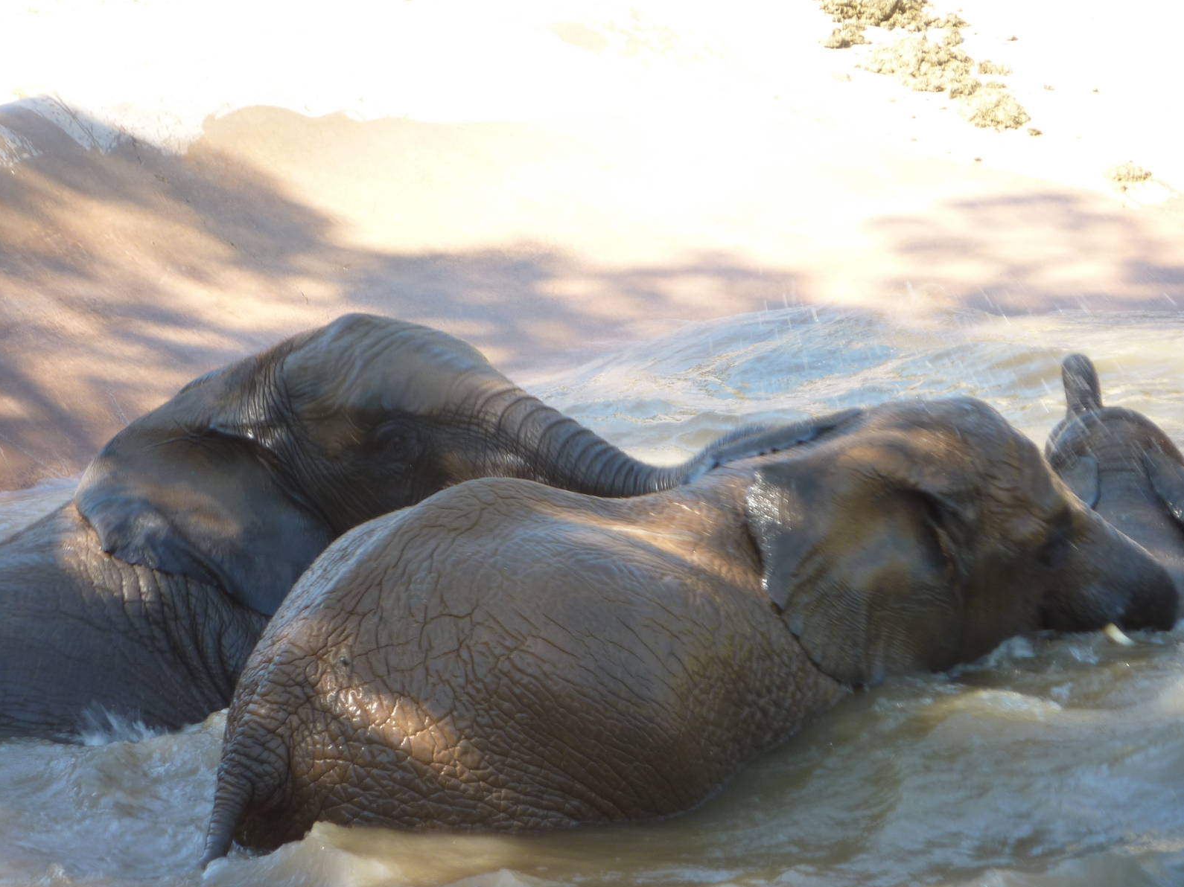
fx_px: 5438
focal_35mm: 159
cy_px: 446
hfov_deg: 12.4
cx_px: 593
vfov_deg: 9.3
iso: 80
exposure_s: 1/80
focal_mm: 25.9
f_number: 4.5
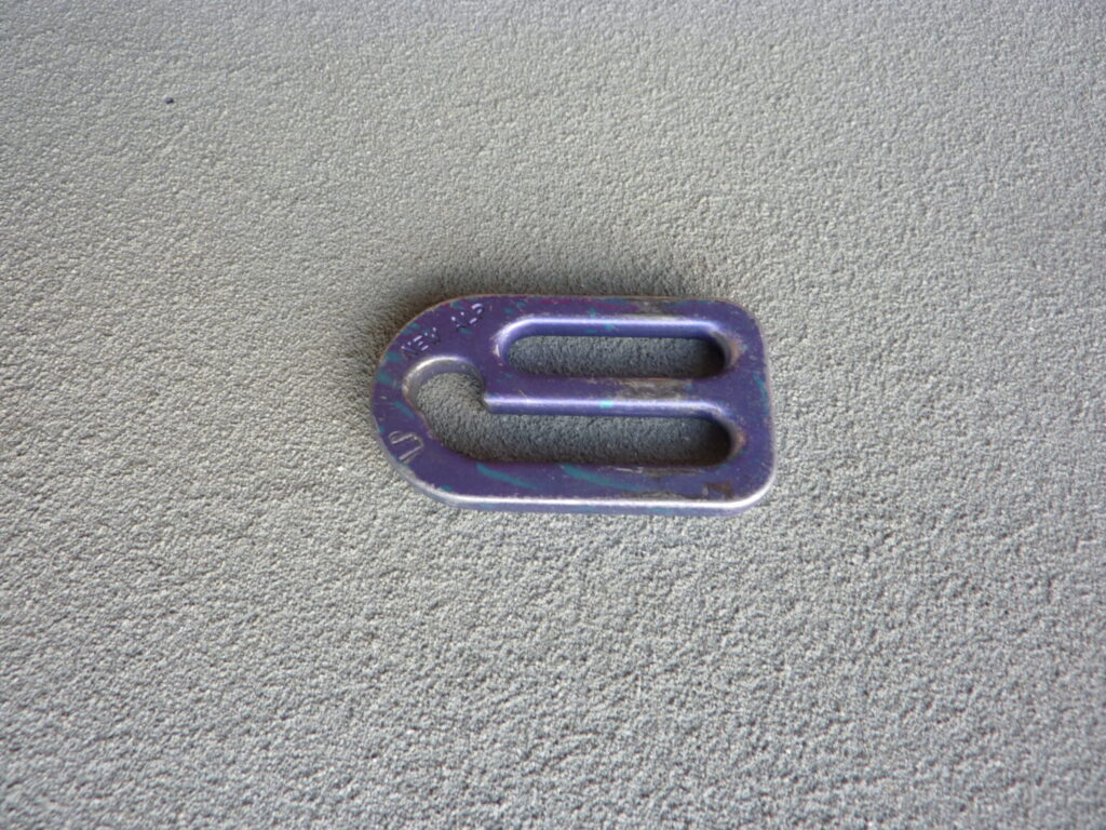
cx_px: 553
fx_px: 799
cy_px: 415
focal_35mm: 25
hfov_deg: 69.4
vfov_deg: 54.9
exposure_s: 1/10
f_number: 3.3
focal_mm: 4.1
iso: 80
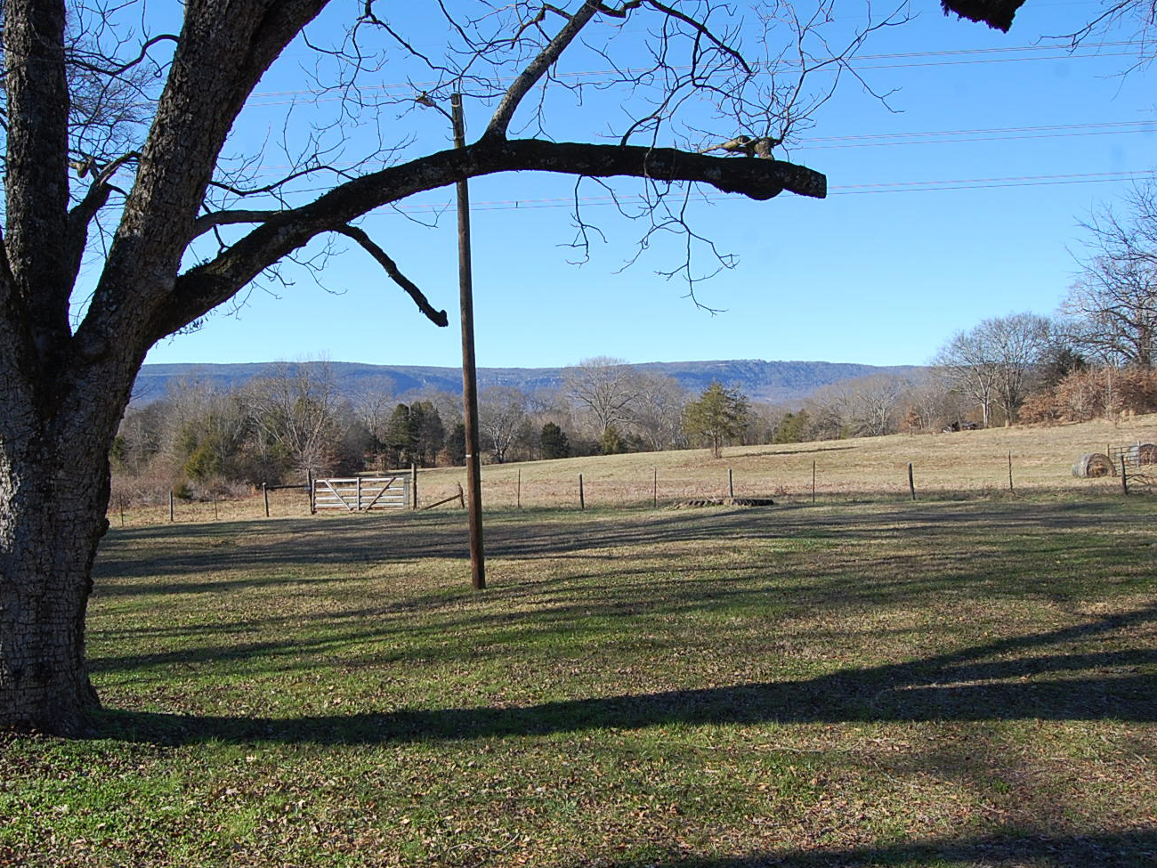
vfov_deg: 46.8
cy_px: 439
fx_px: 1003
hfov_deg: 59.8
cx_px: 504
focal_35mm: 30
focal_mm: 18
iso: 200
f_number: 8
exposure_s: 1/250
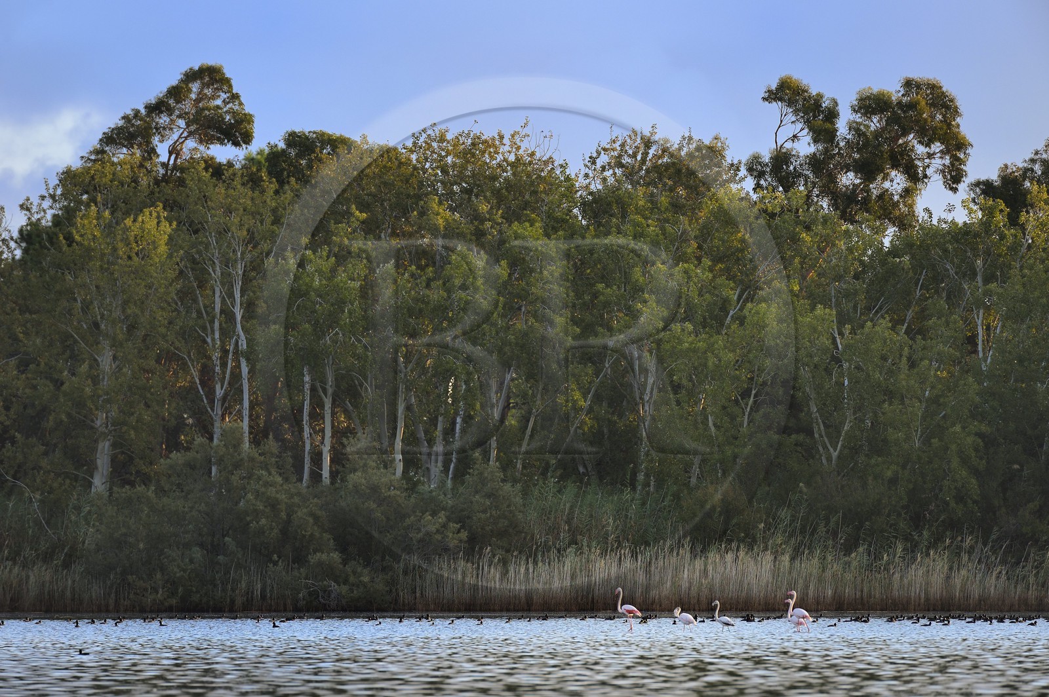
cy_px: 348
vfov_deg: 4.9
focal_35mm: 280
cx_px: 524
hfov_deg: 7.4
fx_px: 8152
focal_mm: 280
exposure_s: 1/400
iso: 400
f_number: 6.3
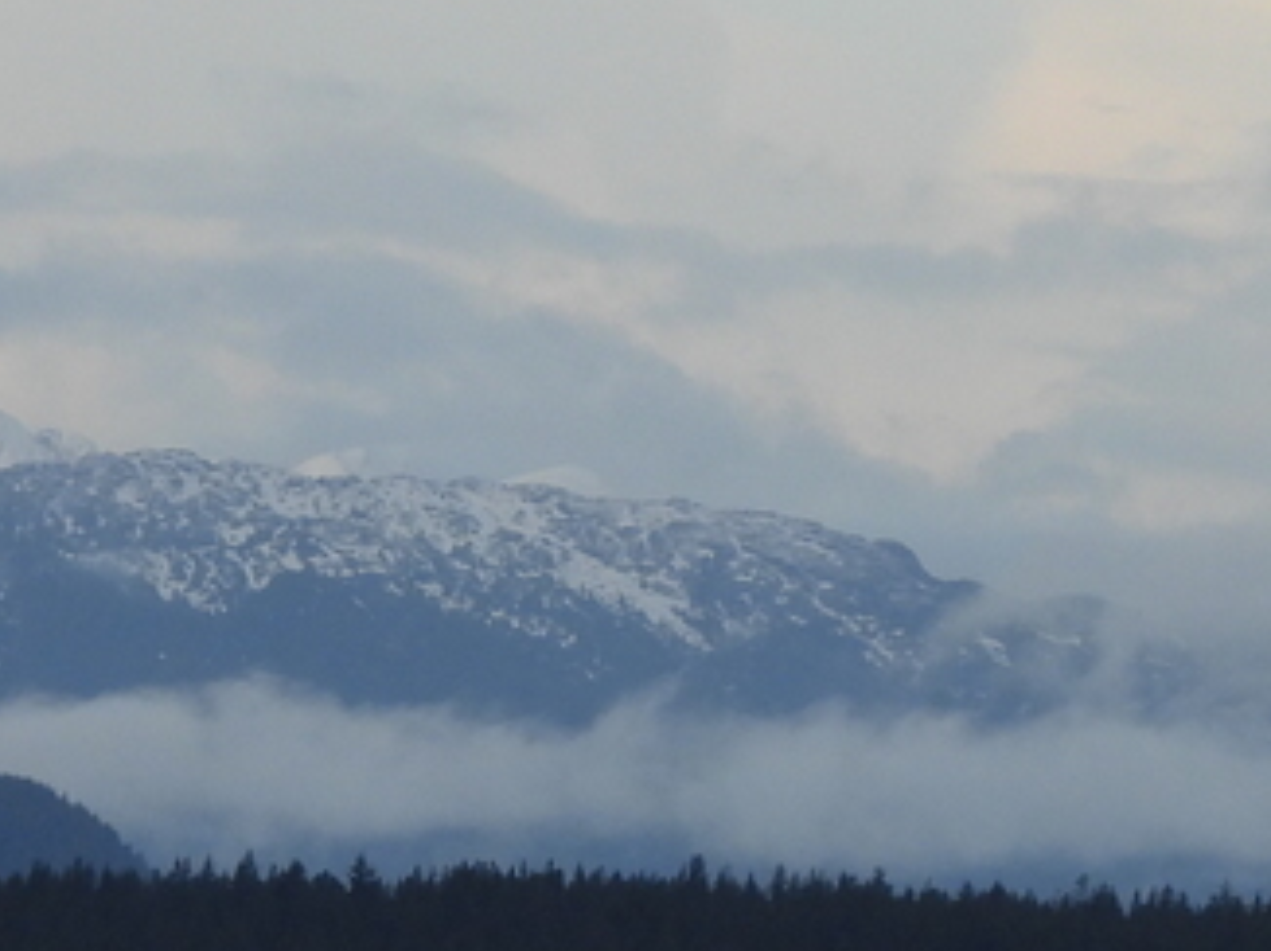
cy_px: 218
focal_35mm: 943
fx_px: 34599
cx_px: 437
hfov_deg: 2.1
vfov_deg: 1.6
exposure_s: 1/320
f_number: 4.5
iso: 100
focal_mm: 42.8
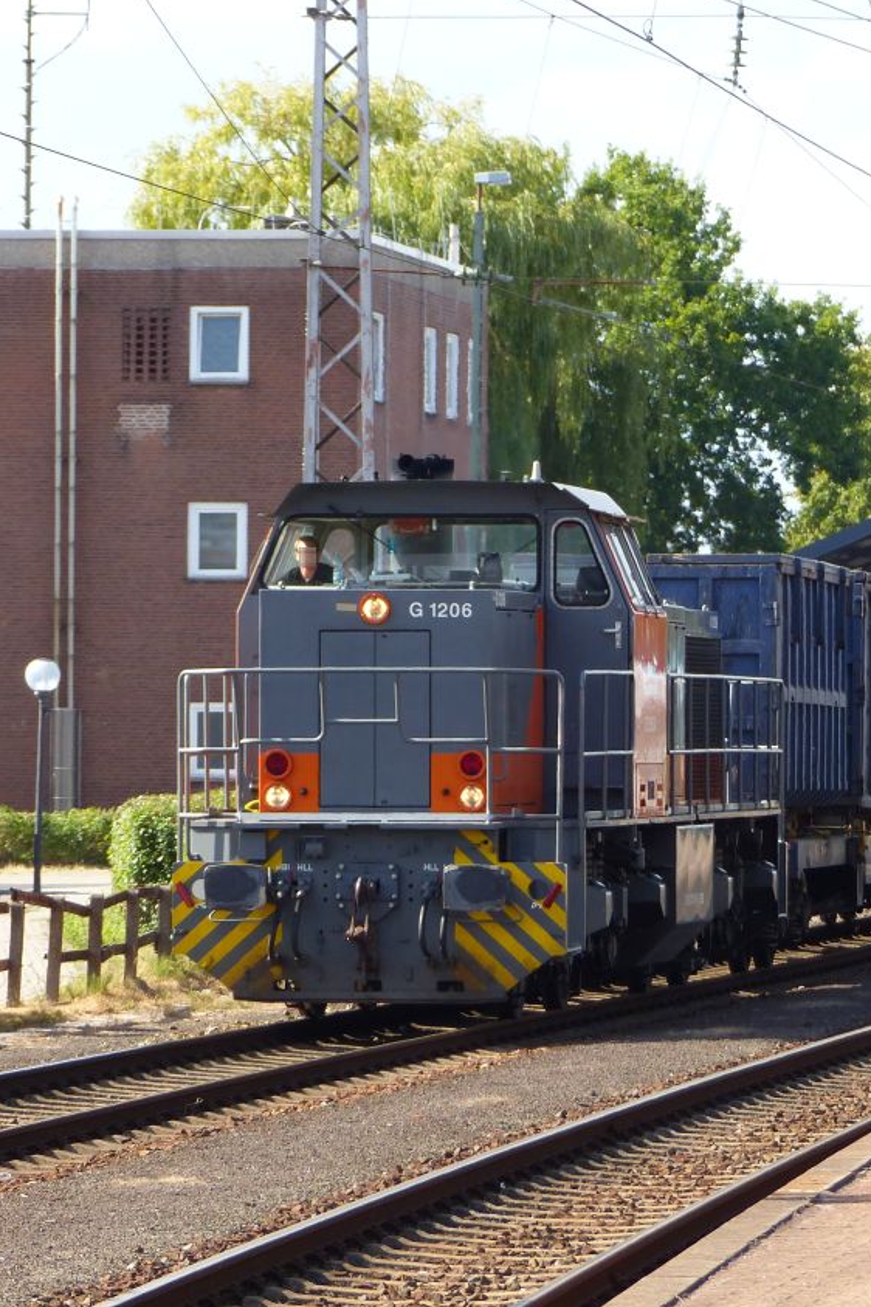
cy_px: 654
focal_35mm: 256
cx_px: 604
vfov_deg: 8.0
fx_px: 9290
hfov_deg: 5.4
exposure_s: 1/640
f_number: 2.8
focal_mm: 31.1
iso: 100
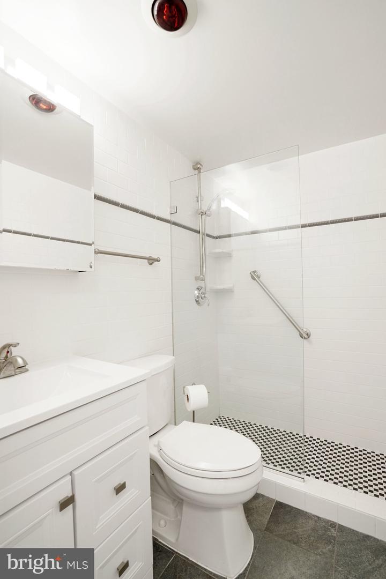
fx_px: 257
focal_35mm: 16
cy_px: 290
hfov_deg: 73.7
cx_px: 193
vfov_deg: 96.7
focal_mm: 16
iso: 1250
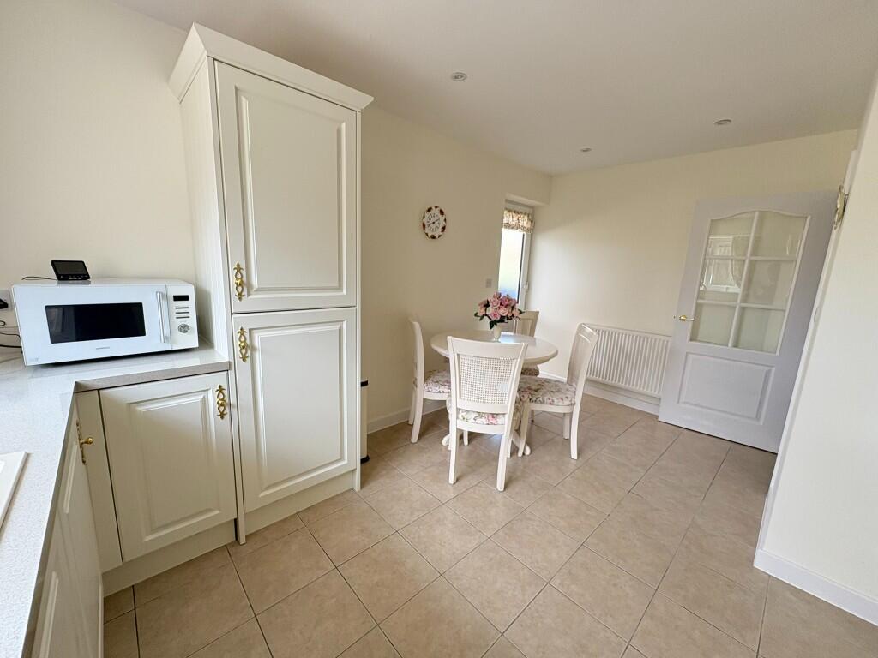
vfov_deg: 85.7
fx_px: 355
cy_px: 329
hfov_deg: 102.1
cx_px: 439
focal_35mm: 14
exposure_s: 1/99
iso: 100
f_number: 2.2
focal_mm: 2.22
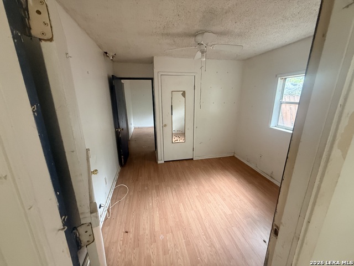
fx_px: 143
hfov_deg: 102.1
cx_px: 177
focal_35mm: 14
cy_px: 133
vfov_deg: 85.7
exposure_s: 1/60
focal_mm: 2.22
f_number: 2.2
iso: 400
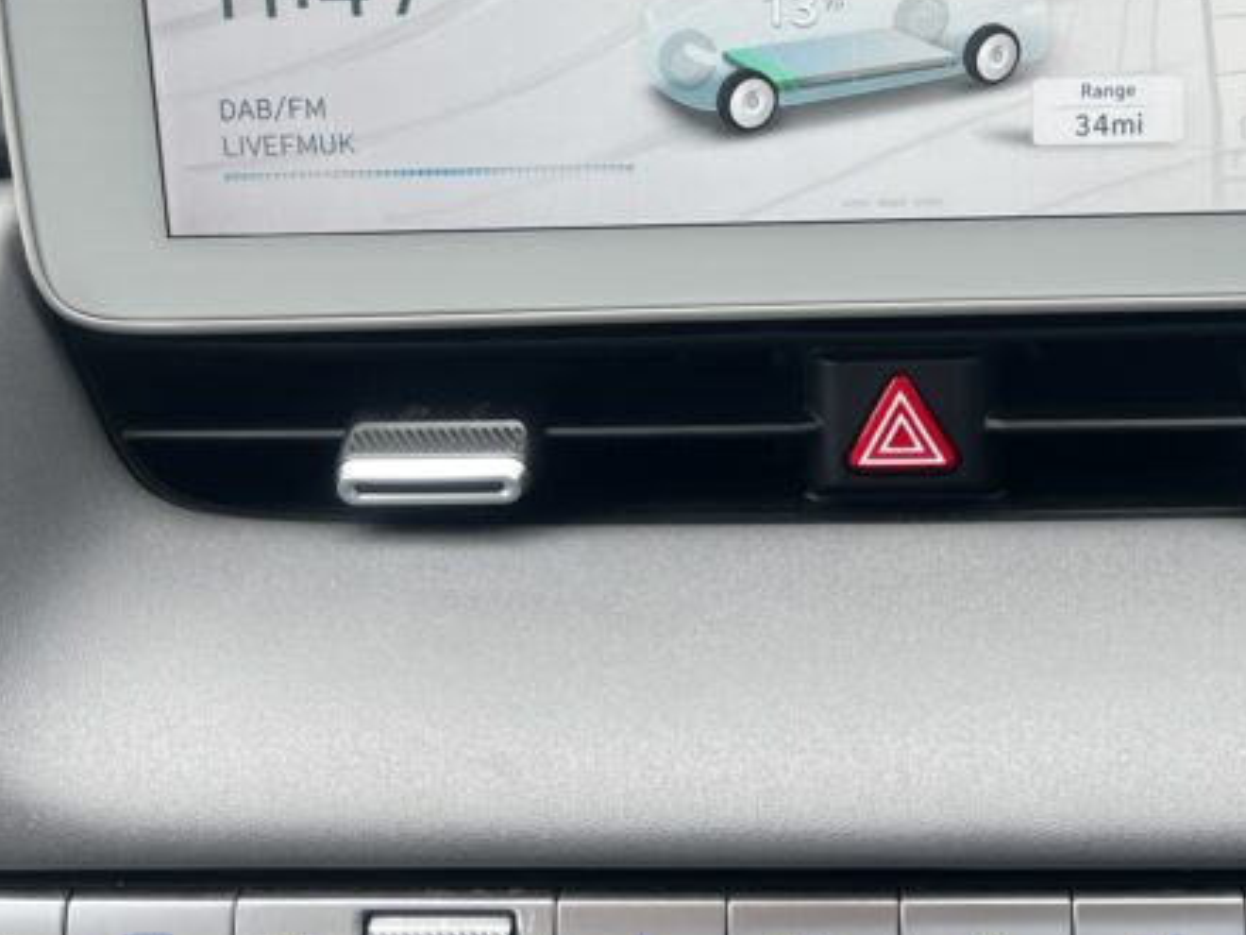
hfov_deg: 39.6
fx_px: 1692
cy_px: 191
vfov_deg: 30.2
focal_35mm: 47
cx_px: 892
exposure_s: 1/149
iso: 40
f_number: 1.5
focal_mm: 5.7
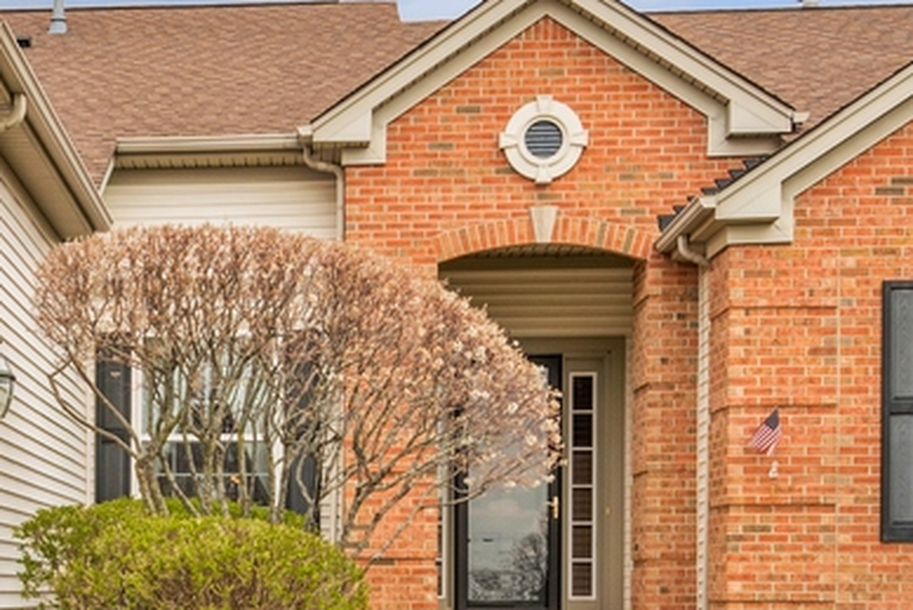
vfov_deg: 17.8
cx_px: 122
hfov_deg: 26.2
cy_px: 589
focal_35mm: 75
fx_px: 1903
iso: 200
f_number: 8
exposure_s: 1/160
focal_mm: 18
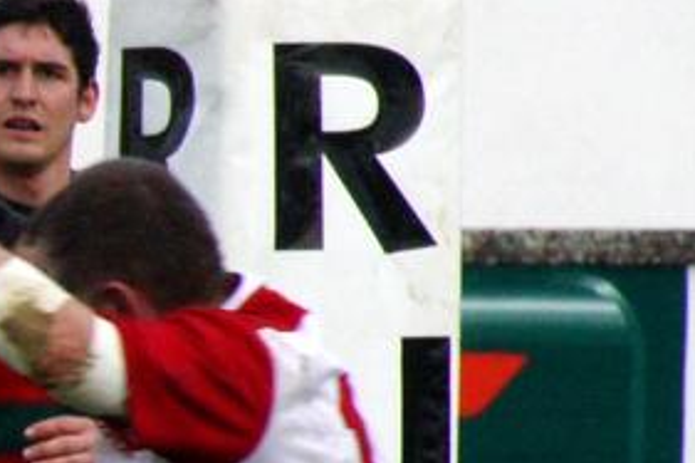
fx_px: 31680
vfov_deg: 0.8
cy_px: 639
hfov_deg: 1.3
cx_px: -230
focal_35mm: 1642
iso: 1600
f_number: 16
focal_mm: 300
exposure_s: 1/640
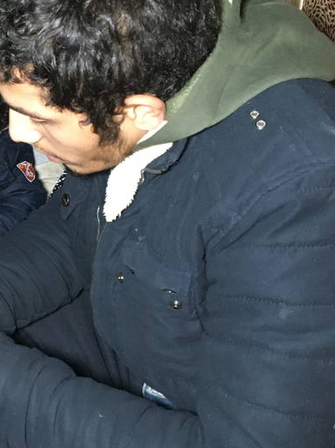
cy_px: 146
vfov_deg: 27.2
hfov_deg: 19.5
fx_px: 917
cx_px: -66
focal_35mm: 71
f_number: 2.2
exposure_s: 1/20
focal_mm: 4.15
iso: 200
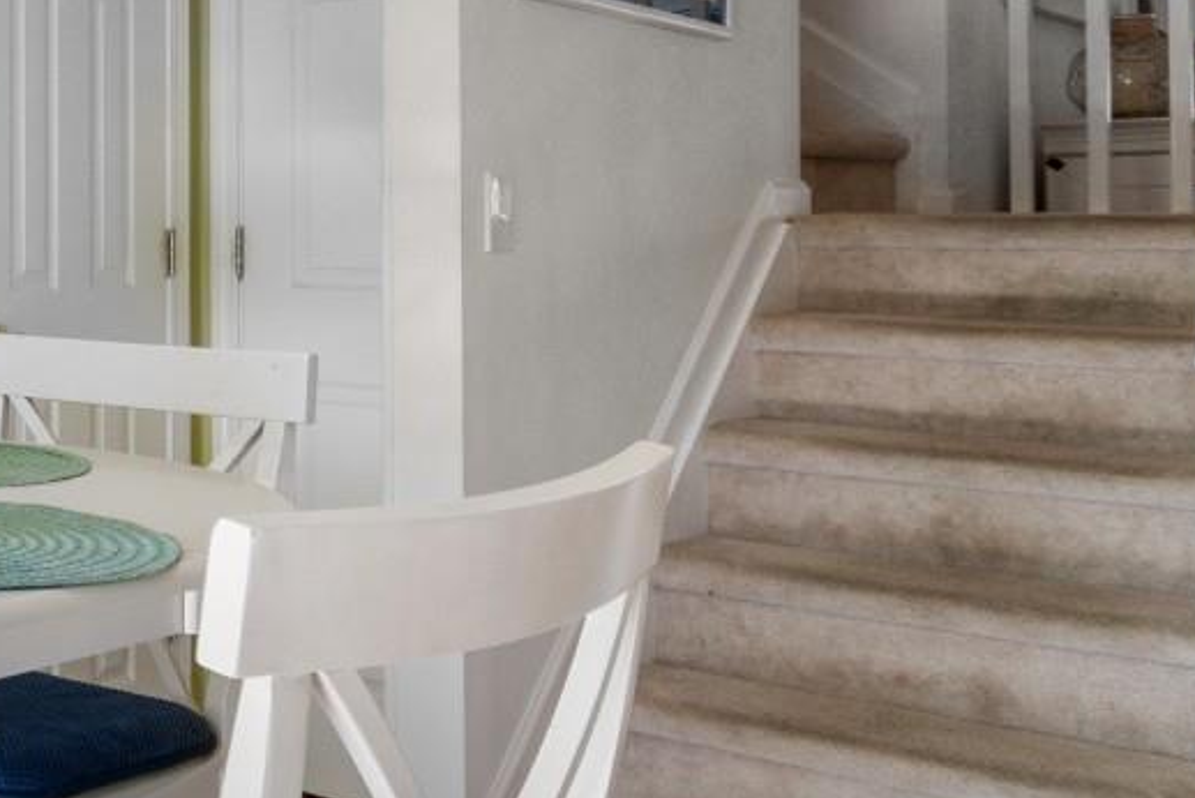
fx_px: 1661
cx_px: -376
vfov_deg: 26.7
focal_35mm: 50
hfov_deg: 30.7
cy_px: 205
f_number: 4.8
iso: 100
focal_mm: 11
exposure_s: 1/40
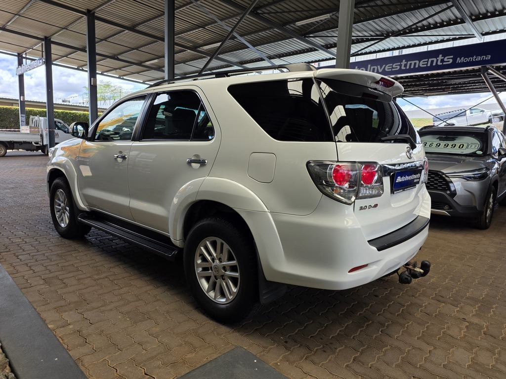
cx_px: 253
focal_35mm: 23
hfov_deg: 73.9
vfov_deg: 58.9
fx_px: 336
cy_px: 190
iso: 80
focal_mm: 6.25
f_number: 1.7
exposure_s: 1/1663
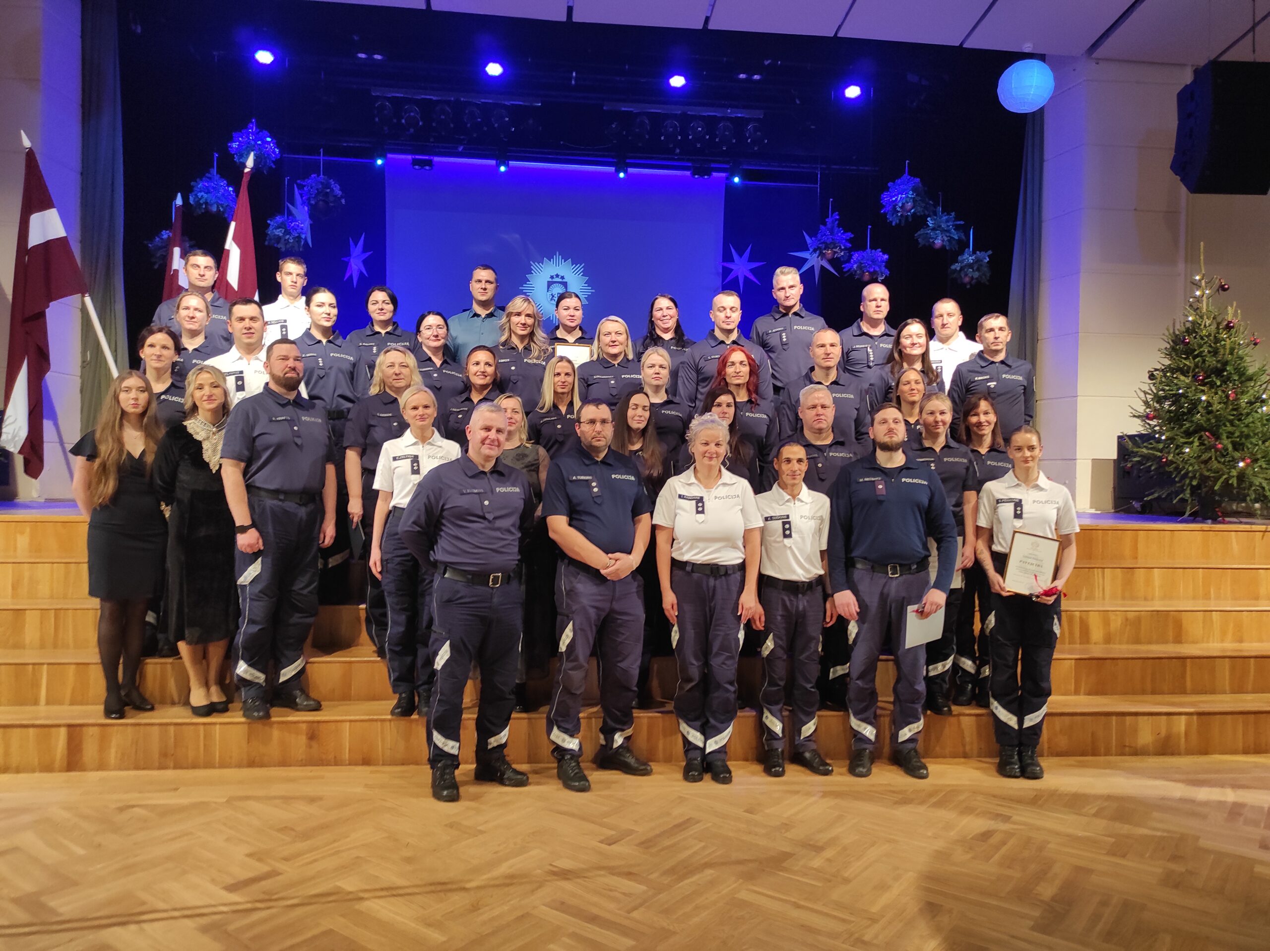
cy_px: 476
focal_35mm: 25
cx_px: 635
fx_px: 917
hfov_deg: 69.4
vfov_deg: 54.8
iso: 350
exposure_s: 1/33
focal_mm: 5.43
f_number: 1.89
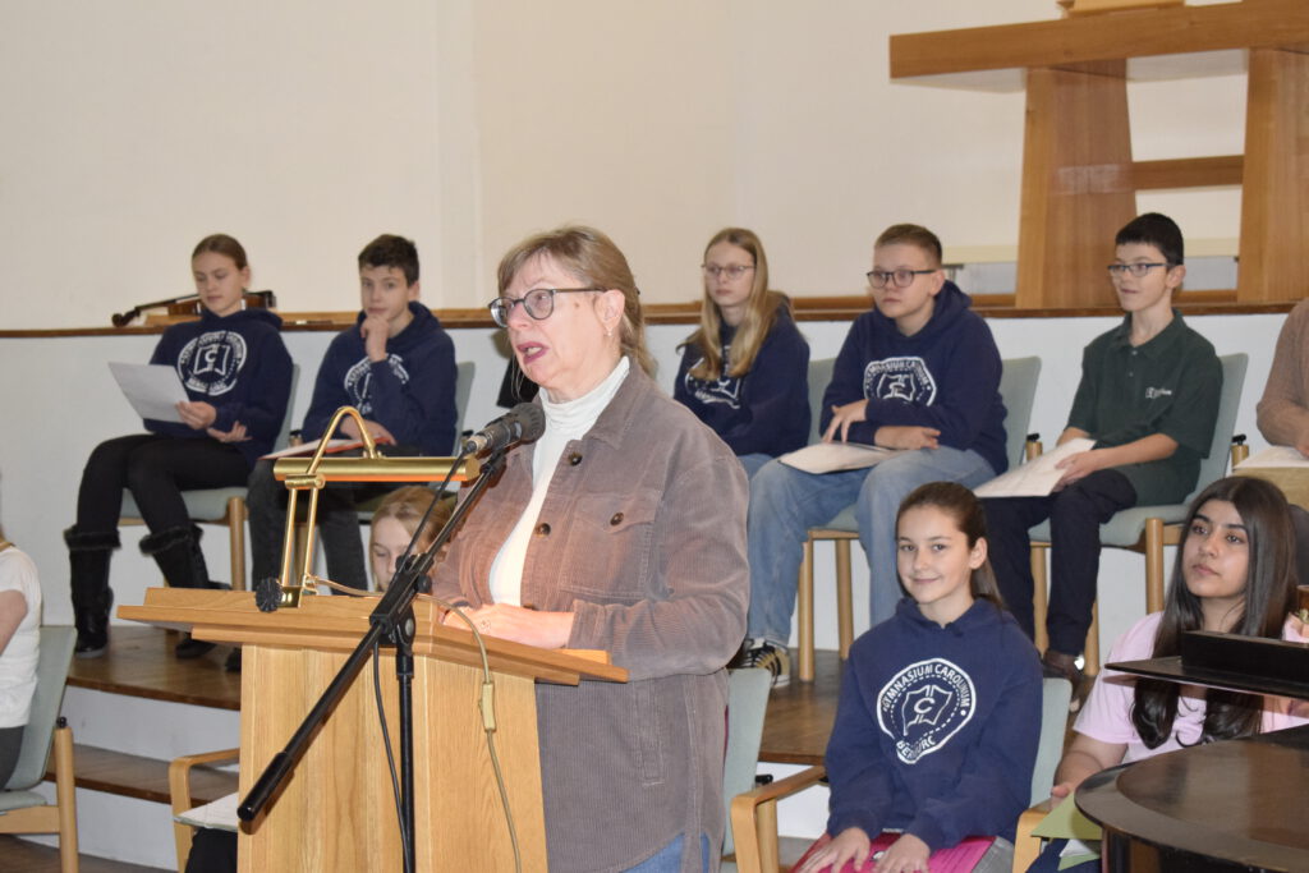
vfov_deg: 17.5
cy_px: 436
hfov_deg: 26.0
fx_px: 2836
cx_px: 654
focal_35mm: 78
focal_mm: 52
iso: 3200
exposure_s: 1/60
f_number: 5.6
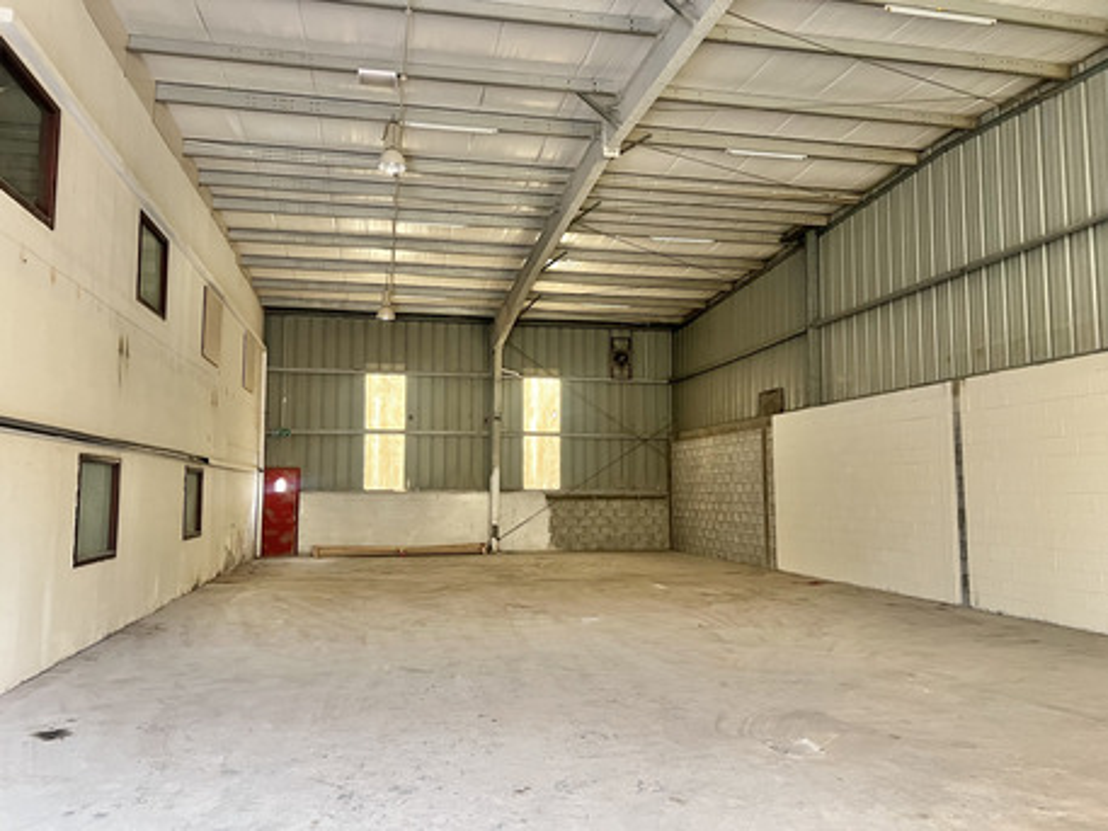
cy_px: 416
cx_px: 554
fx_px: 832
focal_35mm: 26
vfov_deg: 53.1
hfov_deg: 67.3
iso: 250
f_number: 1.5
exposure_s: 1/60
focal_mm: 5.7
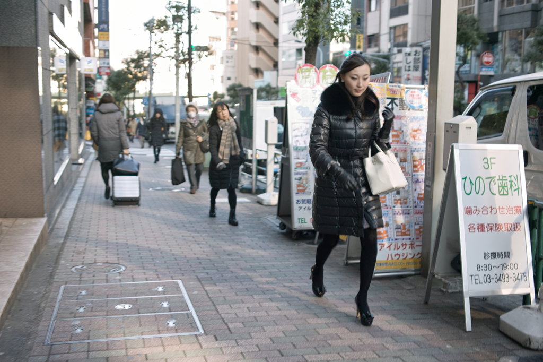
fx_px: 618
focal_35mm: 41
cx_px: 272
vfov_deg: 32.6
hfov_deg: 47.4
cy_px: 181
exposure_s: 1/80
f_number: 2.8
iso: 100
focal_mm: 24.2
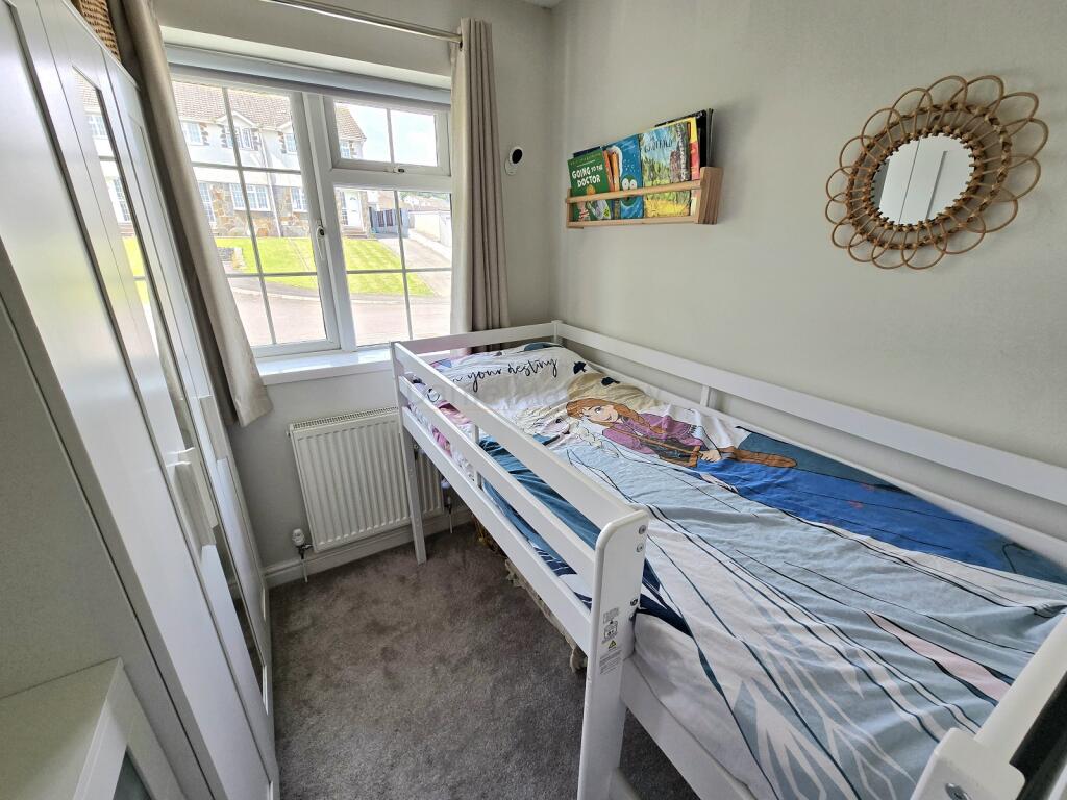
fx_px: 401
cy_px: 400
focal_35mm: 13
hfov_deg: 106.2
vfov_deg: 89.9
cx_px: 534
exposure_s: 1/167
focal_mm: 2.2
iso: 50
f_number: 2.2
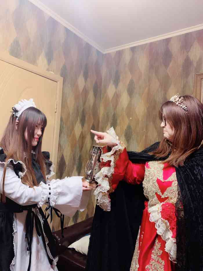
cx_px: 102
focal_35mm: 26
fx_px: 203
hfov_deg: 53.1
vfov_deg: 67.3
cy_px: 136
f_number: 1.8
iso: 640
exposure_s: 1/30
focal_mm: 4.25
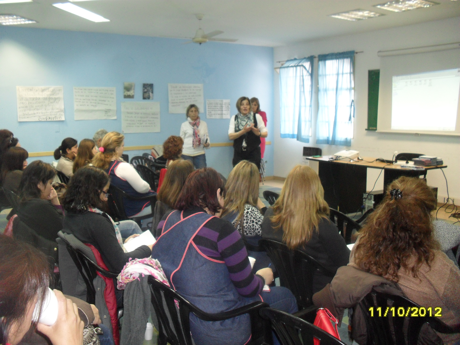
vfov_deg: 40.7
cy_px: 172
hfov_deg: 52.6
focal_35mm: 35
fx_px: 465
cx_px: 230
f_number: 3.2
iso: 240
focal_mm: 6.3
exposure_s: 1/45
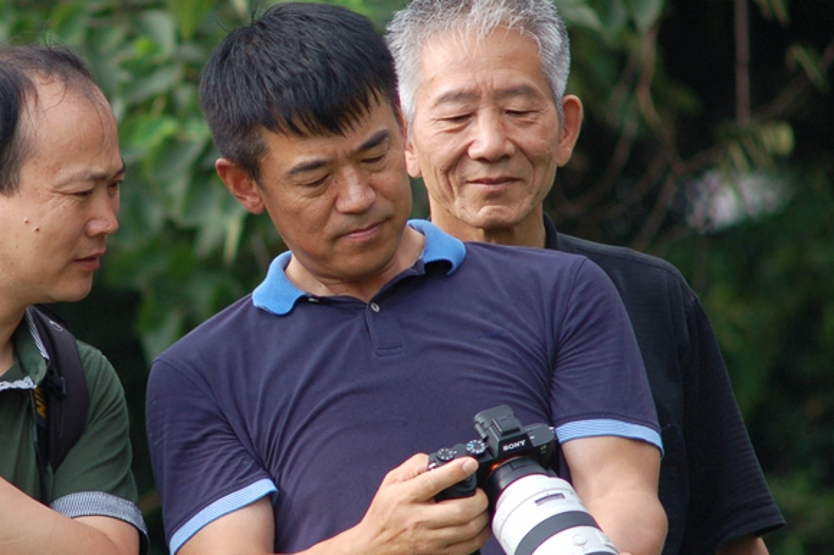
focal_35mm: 556
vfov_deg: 2.5
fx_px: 12873
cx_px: 180
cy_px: 321
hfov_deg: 3.7
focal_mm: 210
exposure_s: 1/400
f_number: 4.5
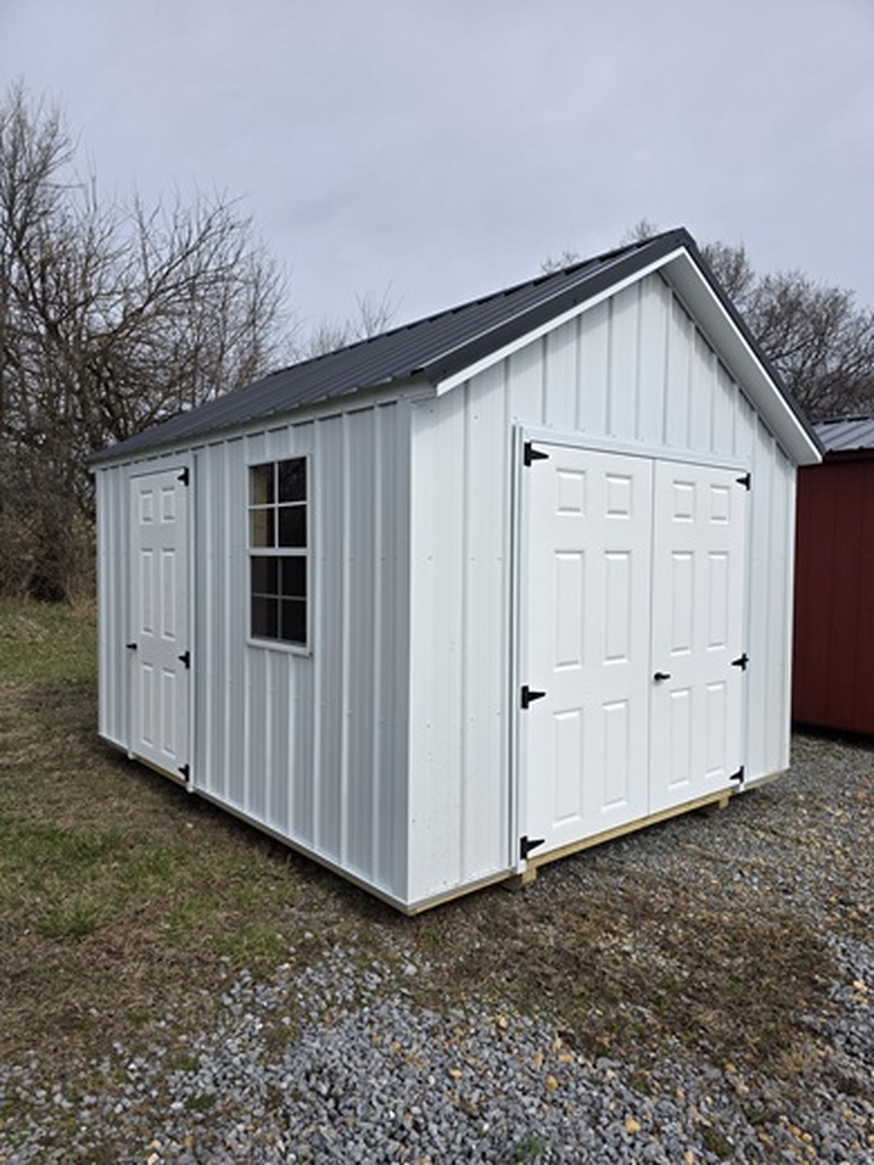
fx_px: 774
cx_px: 437
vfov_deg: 73.9
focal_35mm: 23
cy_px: 582
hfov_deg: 58.9
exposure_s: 1/7944
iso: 64
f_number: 1.7
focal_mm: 6.3
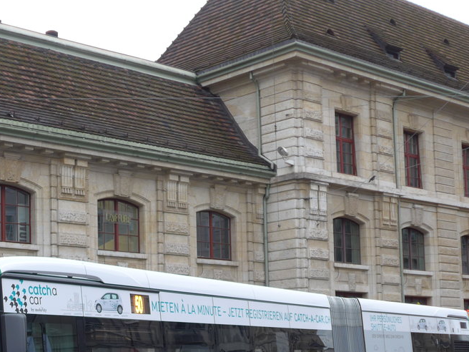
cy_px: 301
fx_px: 1016
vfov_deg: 19.4
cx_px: 134
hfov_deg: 25.8
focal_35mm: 75
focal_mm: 8.4
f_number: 2.6
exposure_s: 1/125
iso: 80
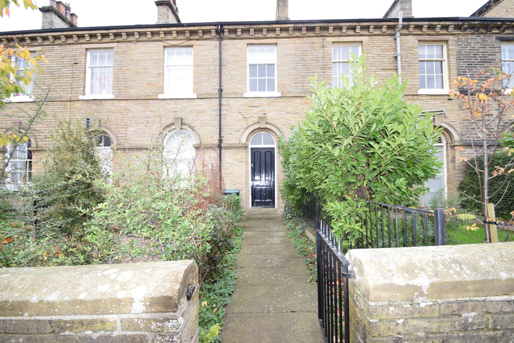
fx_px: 214
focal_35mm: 15
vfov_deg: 77.3
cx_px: 257
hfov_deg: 100.4
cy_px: 172
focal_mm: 10
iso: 800
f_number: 5.6
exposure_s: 1/125
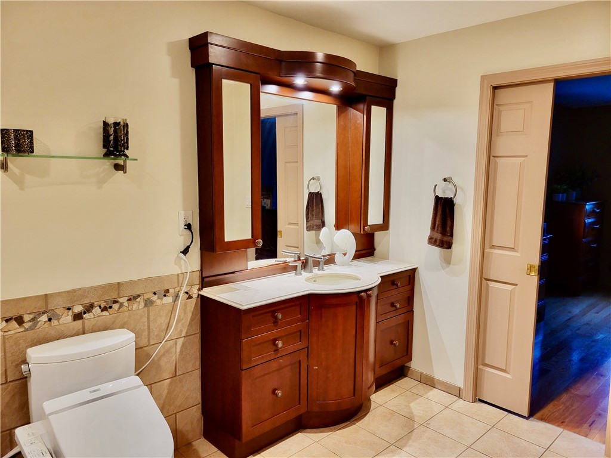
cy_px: 229
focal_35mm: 26
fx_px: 459
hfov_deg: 67.3
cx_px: 306
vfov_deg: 53.1
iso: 200
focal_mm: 5.4
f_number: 1.8
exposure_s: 1/40
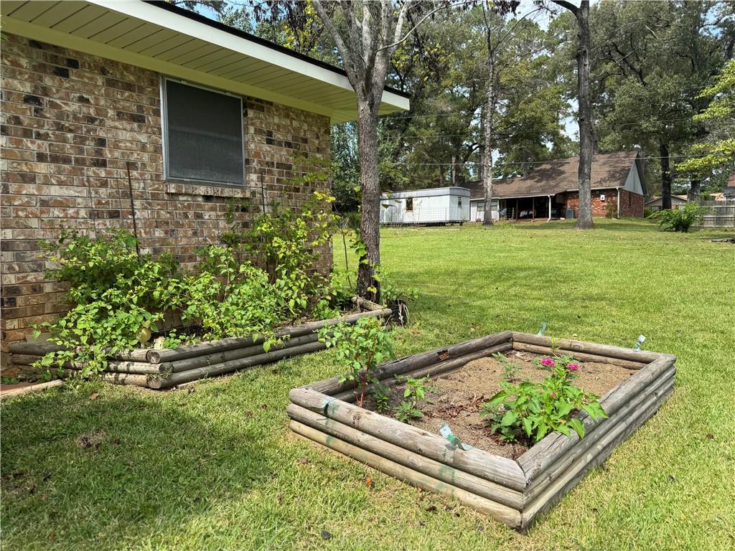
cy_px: 276
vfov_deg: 56.8
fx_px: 510
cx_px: 368
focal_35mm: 24
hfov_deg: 71.6
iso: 80
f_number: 1.78
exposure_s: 1/1818
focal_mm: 6.76
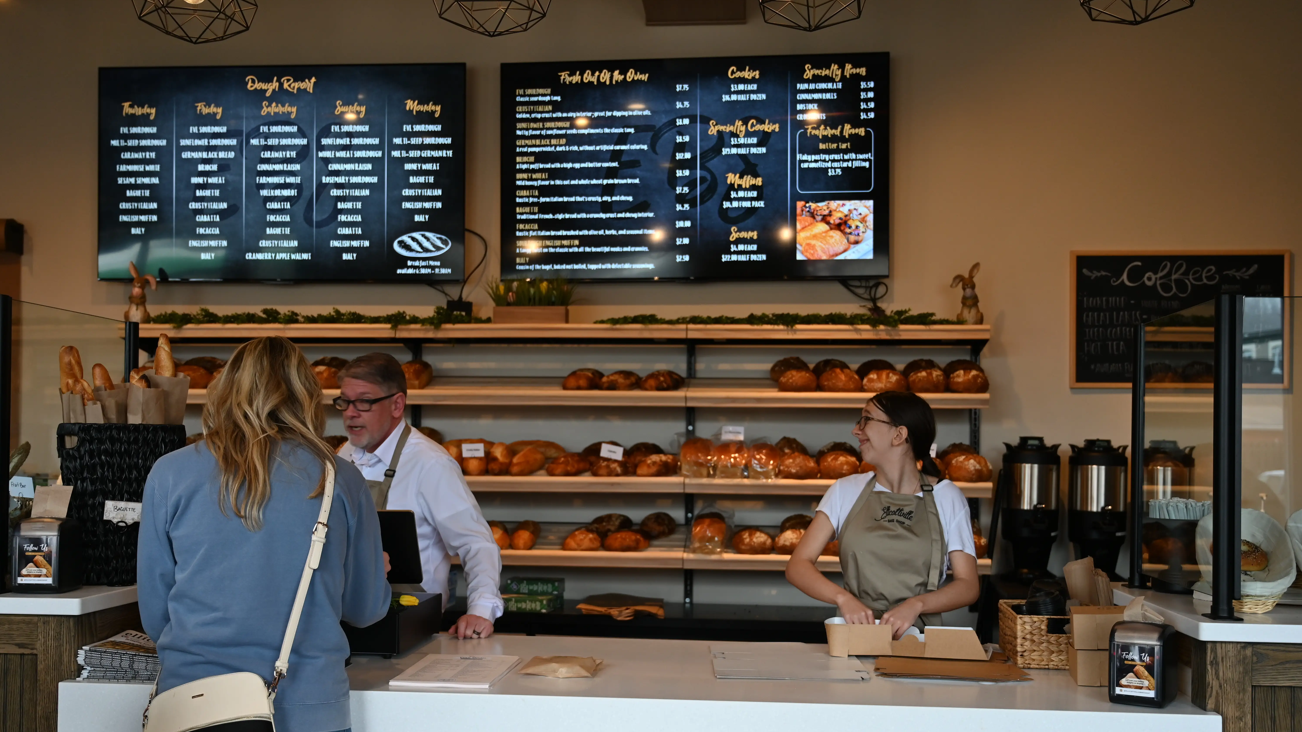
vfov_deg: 32.3
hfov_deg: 54.6
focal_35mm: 37
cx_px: 646
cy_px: 435
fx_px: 1261
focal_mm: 34.5
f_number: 4
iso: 560
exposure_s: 1/125
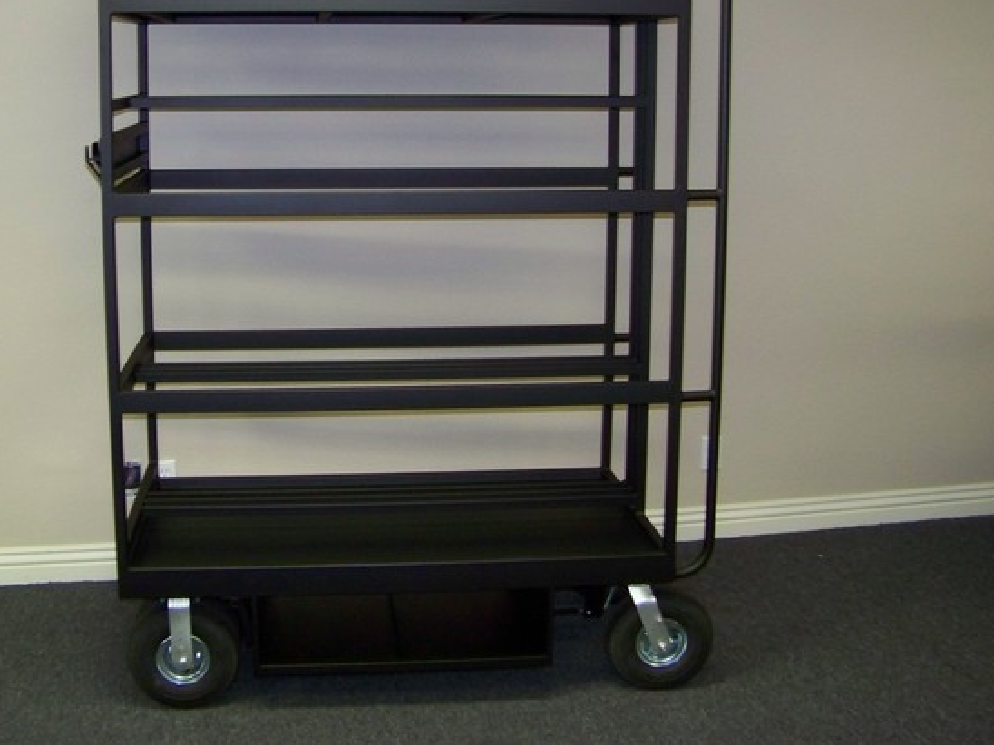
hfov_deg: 41.1
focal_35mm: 46
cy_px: 271
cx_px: 423
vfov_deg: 31.4
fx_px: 1321
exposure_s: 1/30
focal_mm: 5.85
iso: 200
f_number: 2.8
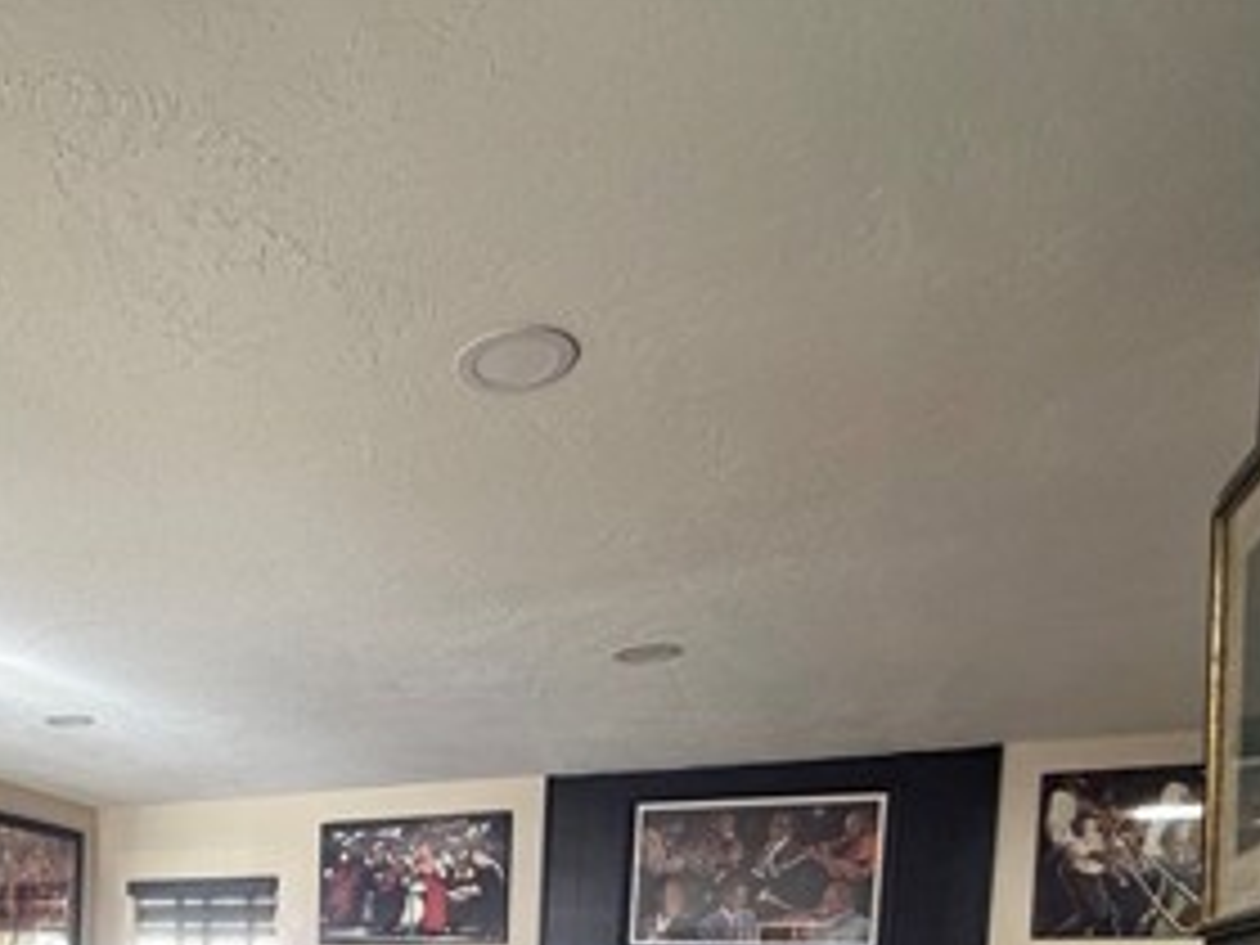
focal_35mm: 32
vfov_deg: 36.7
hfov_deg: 51.2
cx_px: 162
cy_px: 1058
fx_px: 1165
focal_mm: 2.22
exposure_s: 1/60
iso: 640
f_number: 2.2
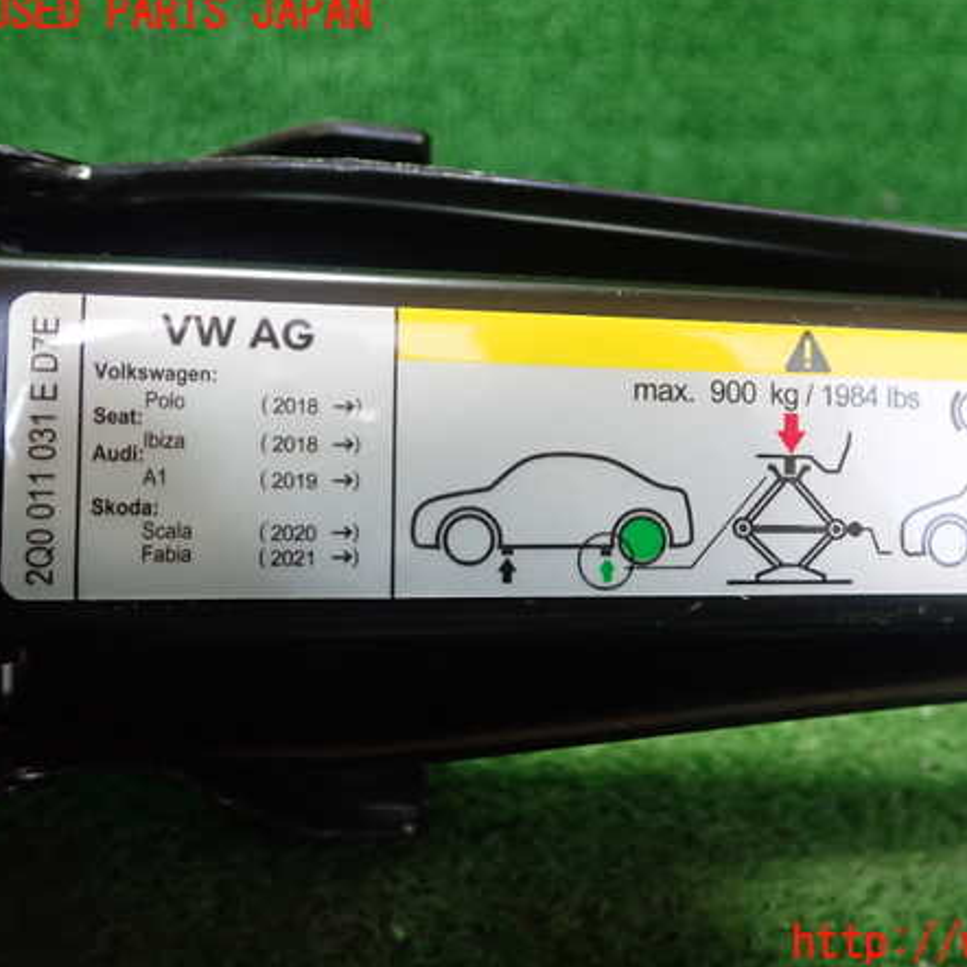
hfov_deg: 45.5
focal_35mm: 36
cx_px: 630
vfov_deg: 46.0
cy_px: 479
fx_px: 1138
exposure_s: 1/125
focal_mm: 5.5
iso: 400
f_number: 2.3
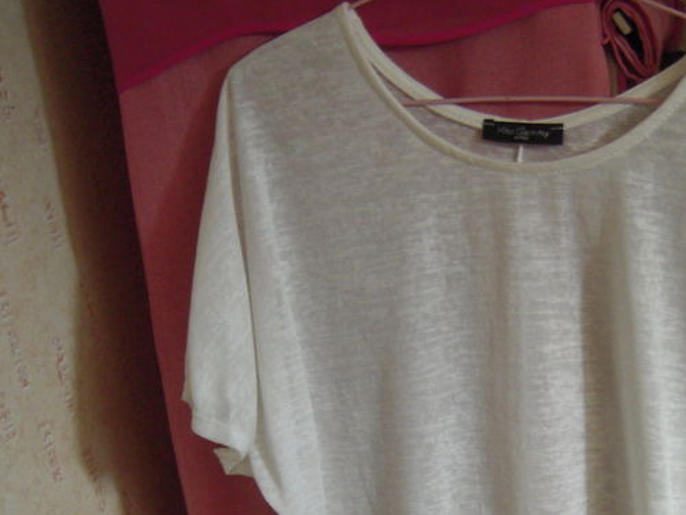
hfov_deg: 33.5
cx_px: 532
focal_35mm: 56
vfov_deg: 25.7
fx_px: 1110
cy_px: 409
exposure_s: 1/30
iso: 400
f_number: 2.7
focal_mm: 5
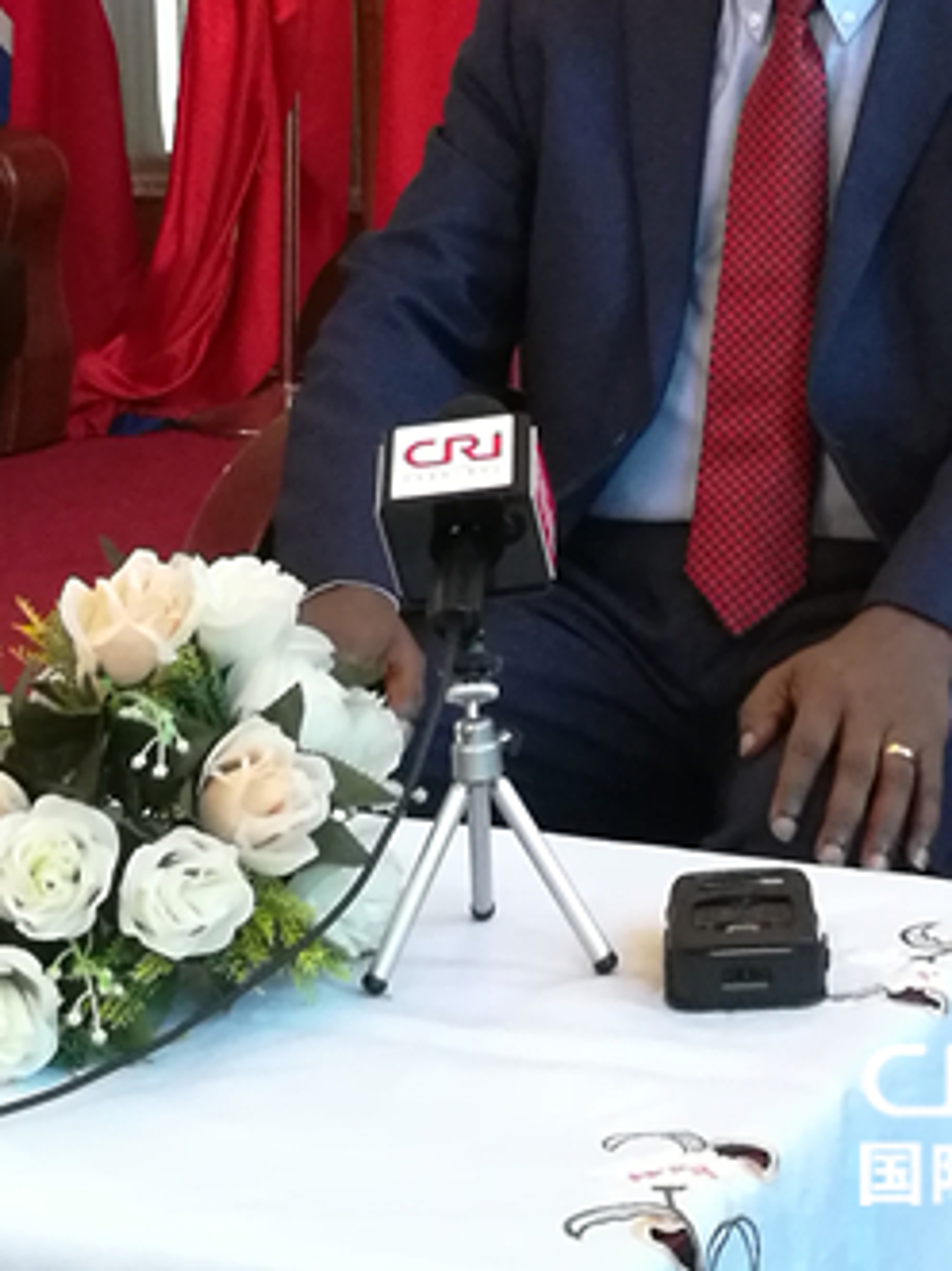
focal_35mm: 93
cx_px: 656
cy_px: 223
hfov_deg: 15.8
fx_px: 3412
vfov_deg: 20.8
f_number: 2.2
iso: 500
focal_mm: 4.5
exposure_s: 1/25
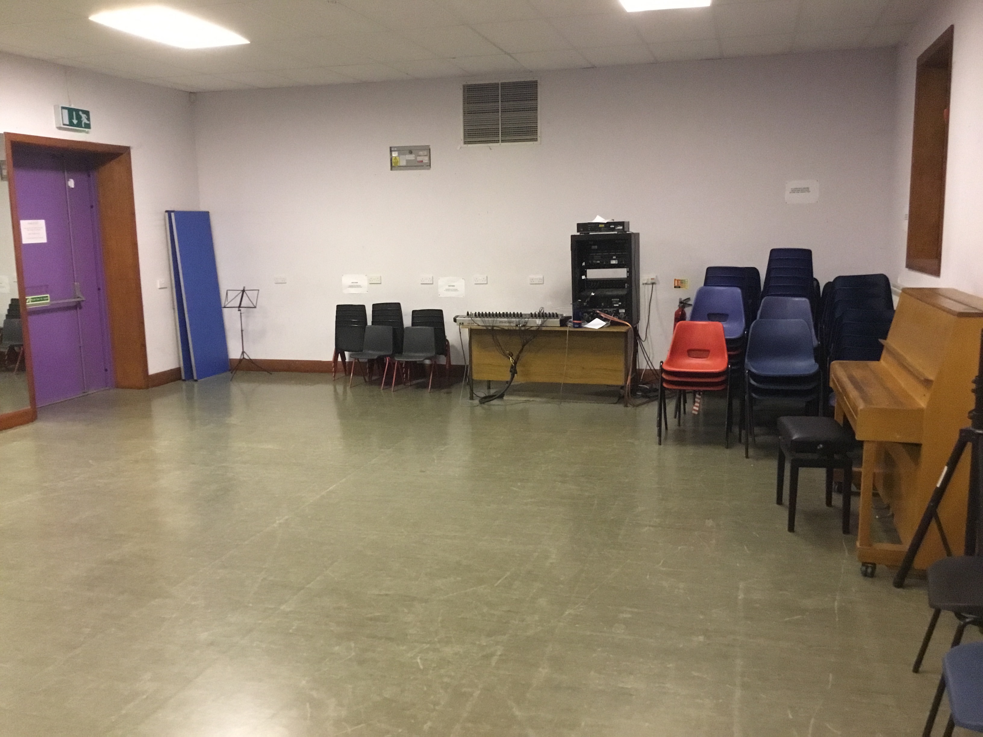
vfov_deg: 45.4
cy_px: 368
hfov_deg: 58.4
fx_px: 880
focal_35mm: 31
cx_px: 492
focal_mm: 3.3
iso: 250
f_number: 2.4
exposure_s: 1/17
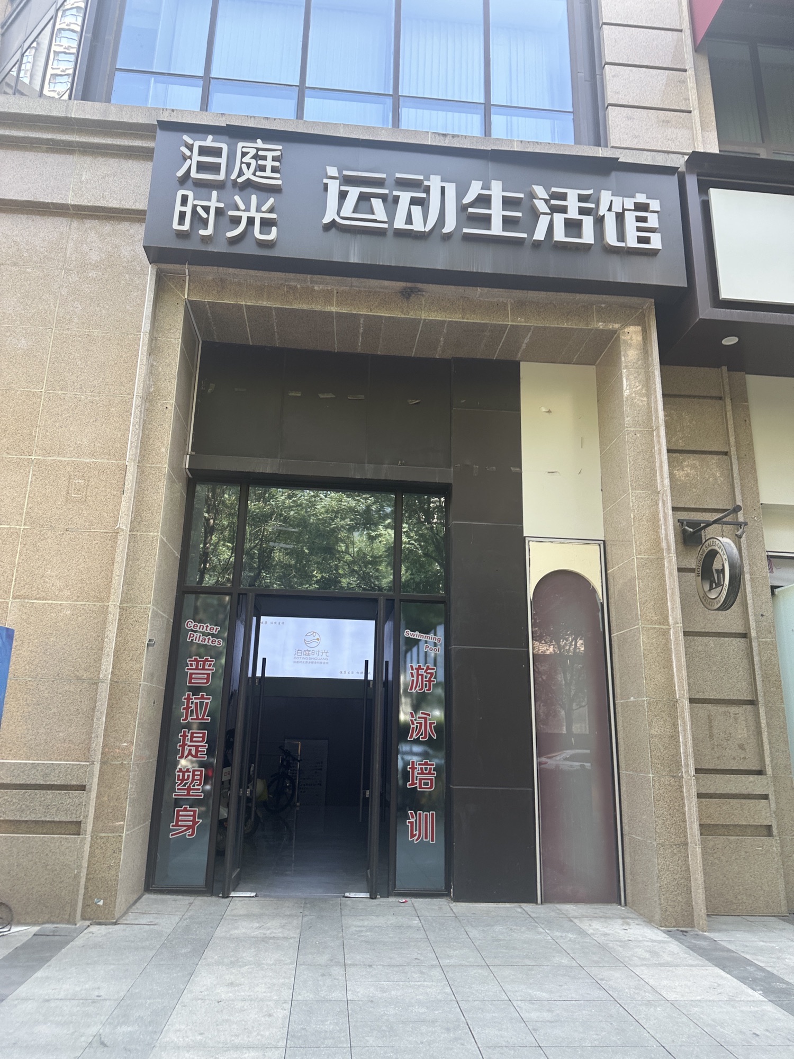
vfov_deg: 71.6
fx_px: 734
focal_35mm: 24
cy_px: 530
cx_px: 397
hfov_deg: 56.8
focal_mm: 6.86
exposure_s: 1/291
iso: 80
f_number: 1.78
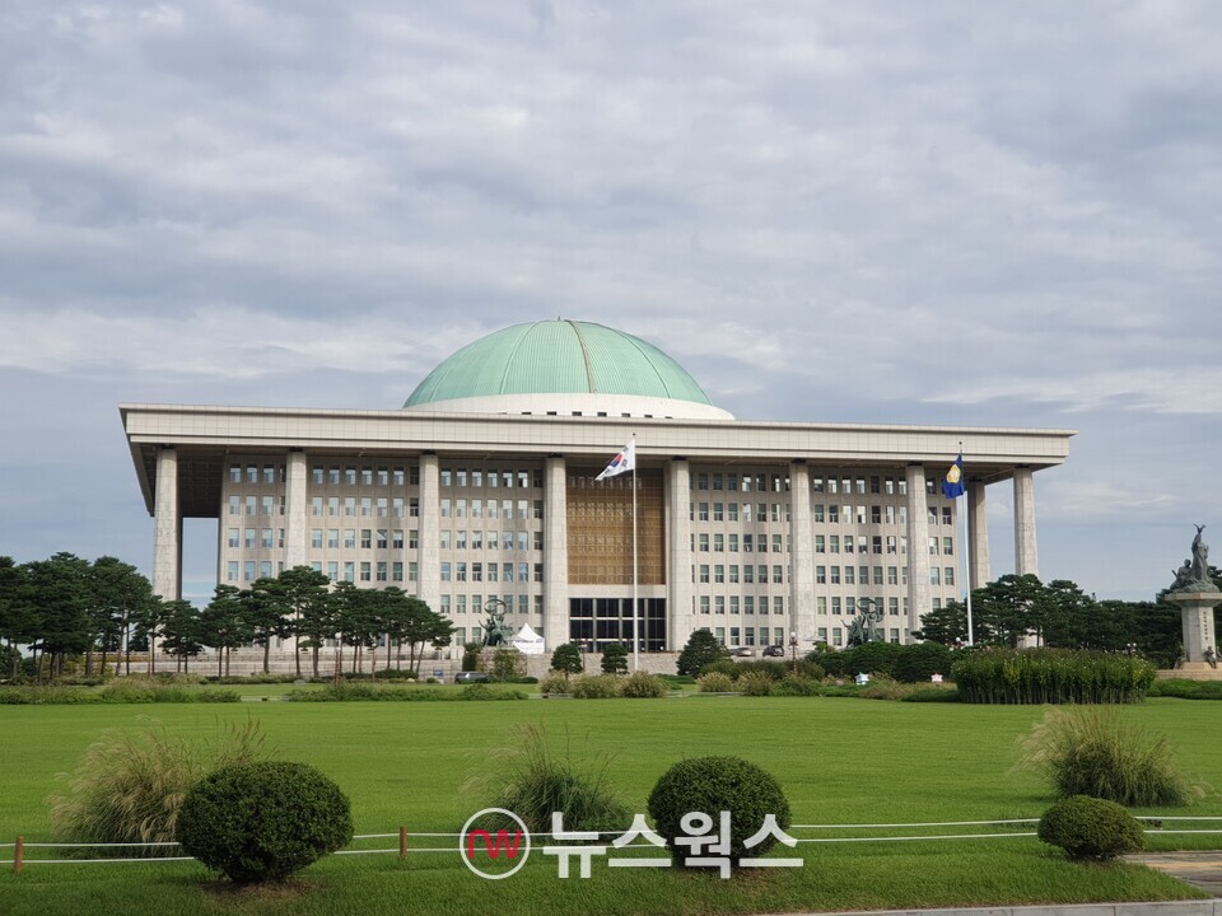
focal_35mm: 52
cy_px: 458
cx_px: 611
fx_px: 1836
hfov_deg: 36.8
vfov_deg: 28.0
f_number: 2.4
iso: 100
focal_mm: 6
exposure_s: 1/493
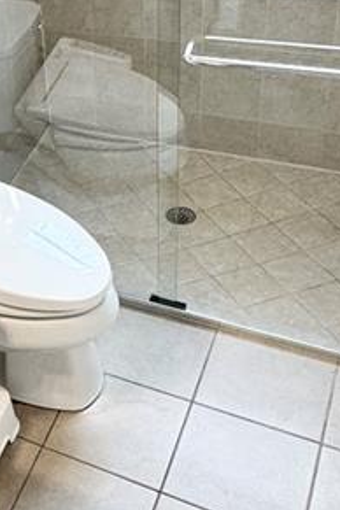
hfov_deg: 19.1
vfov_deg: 32.6
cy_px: 109
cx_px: -209
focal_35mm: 60
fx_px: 850
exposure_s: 1/120
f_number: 2.2
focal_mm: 2.22
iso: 80
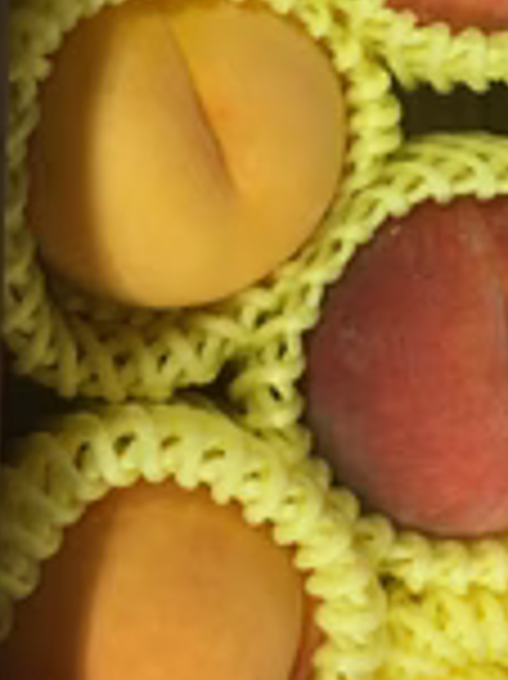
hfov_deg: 18.6
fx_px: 1509
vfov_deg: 24.5
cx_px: 504
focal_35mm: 77
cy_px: 54
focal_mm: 4.15
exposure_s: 1/30
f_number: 2.2
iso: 100
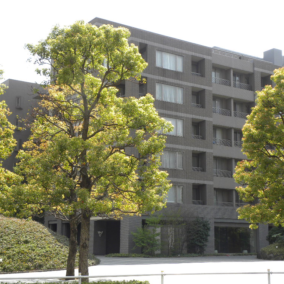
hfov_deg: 27.7
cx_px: 159
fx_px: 575
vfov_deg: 27.7
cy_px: 141
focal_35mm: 62
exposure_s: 1/156
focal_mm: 9.2
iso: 64
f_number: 5
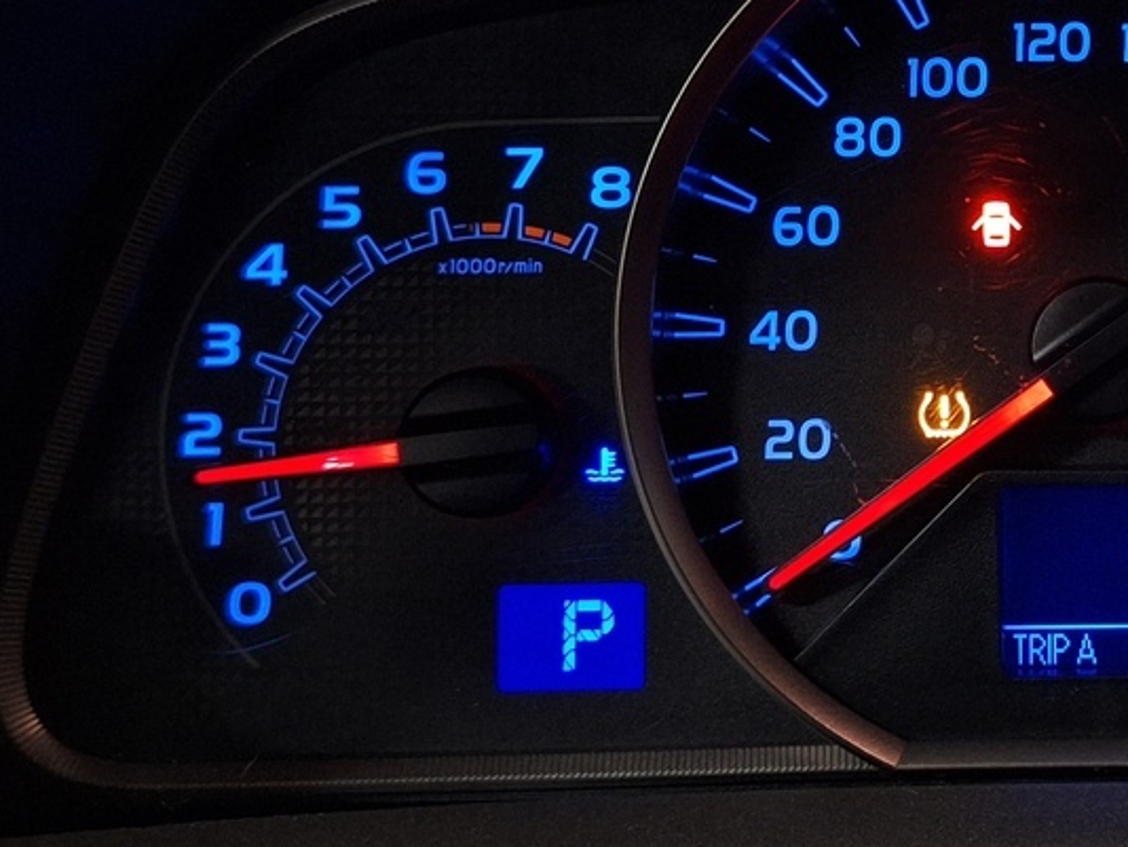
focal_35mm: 62
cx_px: 963
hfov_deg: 30.1
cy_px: 239
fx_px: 2021
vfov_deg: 23.5
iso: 320
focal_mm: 5.54
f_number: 1.8
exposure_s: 1/33
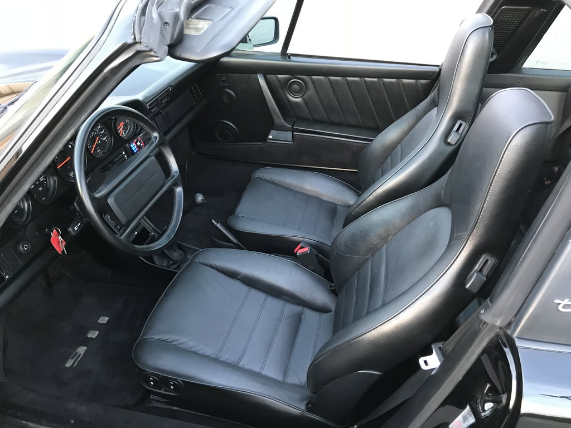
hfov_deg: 63.4
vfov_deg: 49.7
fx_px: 462
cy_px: 214
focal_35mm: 28
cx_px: 286
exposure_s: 1/16
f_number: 1.8
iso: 100
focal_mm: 3.99
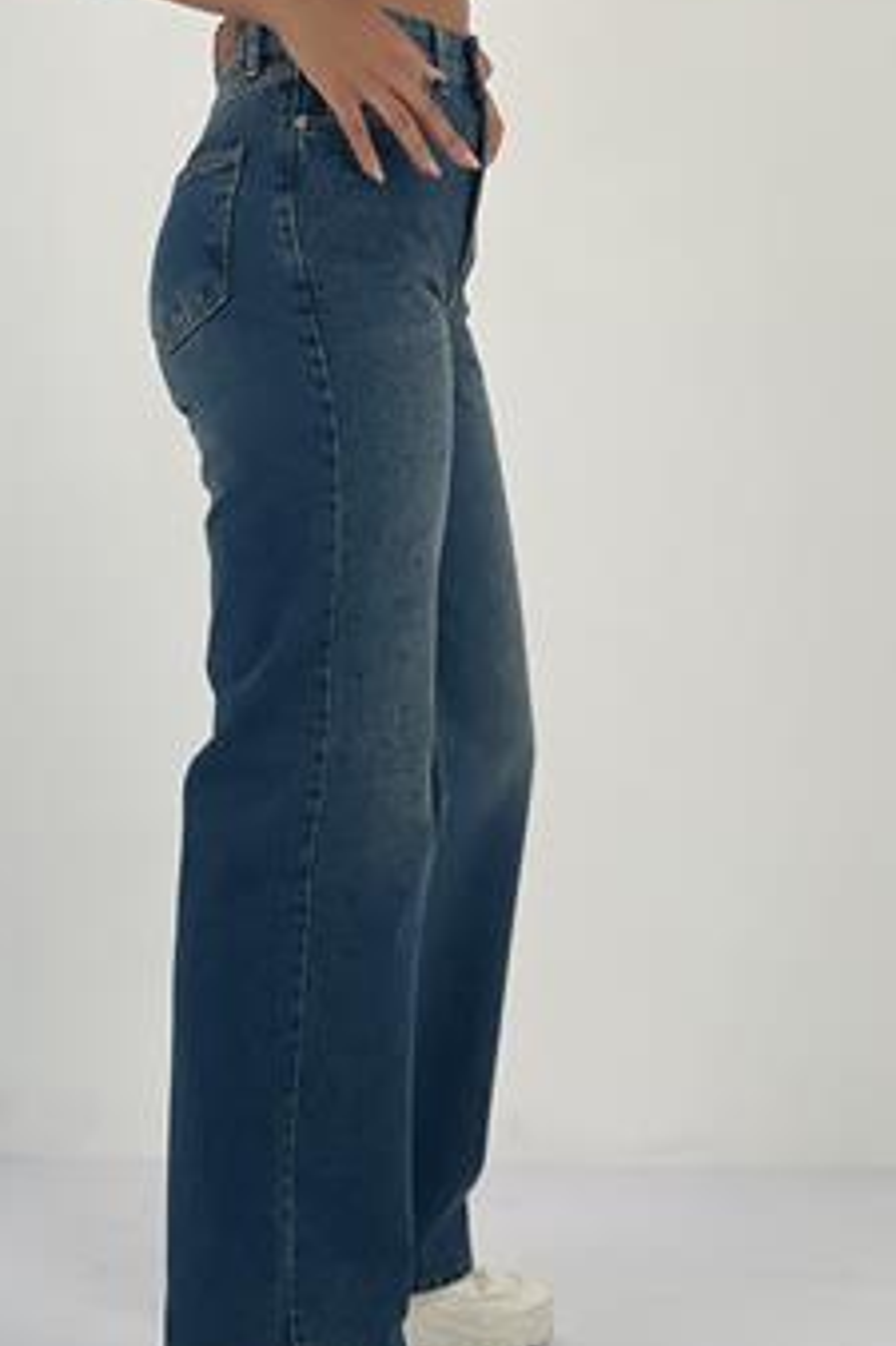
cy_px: 699
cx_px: 342
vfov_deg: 20.8
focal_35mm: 98
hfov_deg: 13.9
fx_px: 3662
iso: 32
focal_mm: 9
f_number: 2.8
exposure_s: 1/100
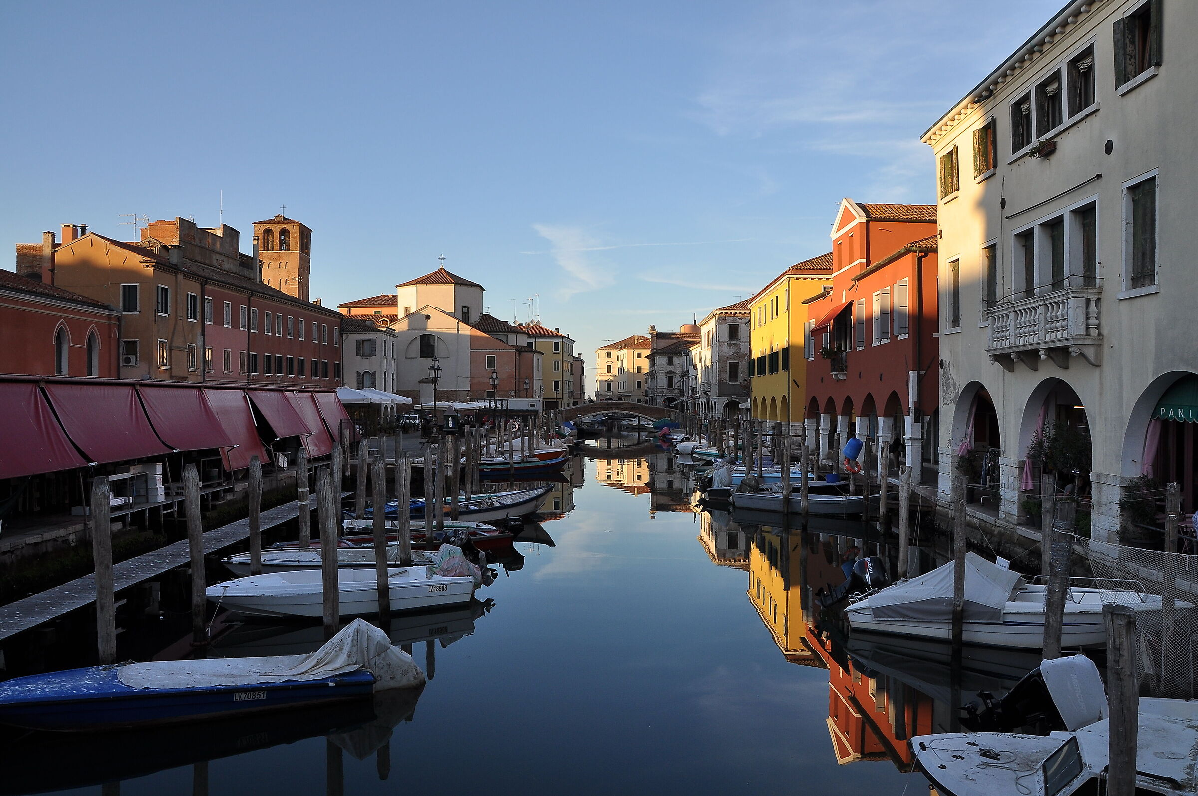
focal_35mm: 27
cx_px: 599
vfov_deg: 47.8
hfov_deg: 67.4
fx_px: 897
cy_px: 398
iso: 200
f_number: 11
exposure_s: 1/100
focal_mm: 18
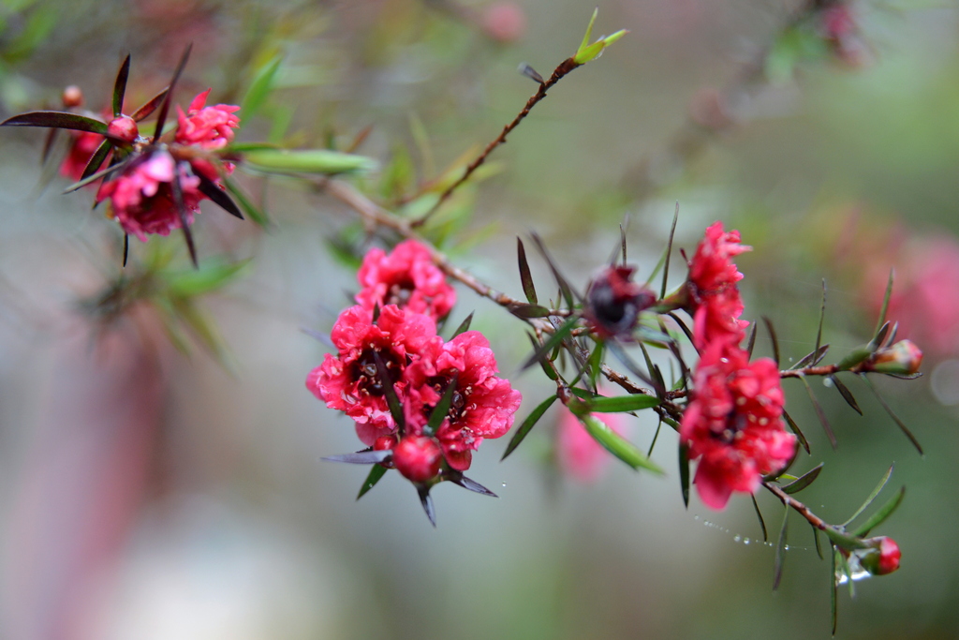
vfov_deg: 19.5
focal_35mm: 70
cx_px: 480
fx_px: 1865
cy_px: 320
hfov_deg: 28.8
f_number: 4.5
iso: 800
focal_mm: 70
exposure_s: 1/160
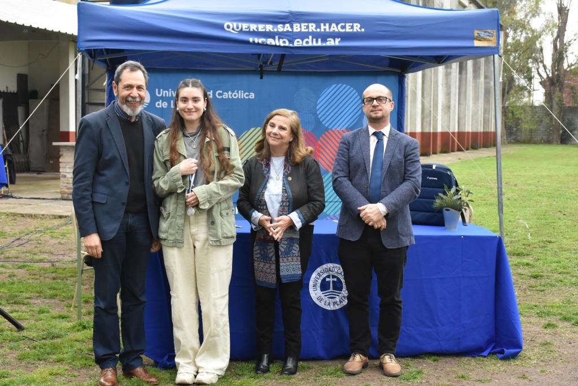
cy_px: 193
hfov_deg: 33.4
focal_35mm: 60
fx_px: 963
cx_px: 289
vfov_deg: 22.6
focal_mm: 40
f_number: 8
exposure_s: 1/250
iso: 2000
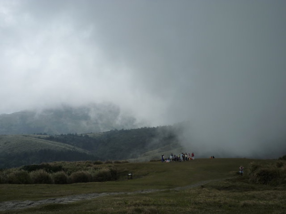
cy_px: 107
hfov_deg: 44.8
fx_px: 347
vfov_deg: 34.3
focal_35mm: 42
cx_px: 143
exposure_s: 1/400
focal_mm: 7.3
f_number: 4.1
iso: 125
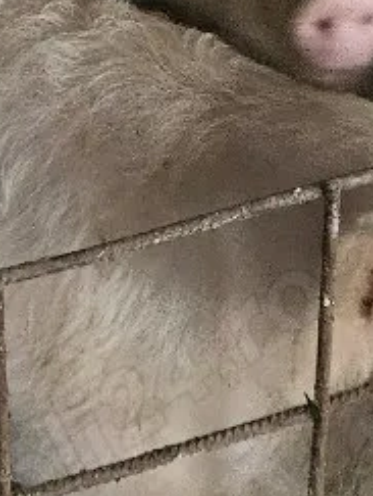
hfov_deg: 11.8
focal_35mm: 126
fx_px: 1806
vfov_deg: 13.1
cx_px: 238
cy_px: -550
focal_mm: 5.4
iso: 1000
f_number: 1.8
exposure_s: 1/25.1
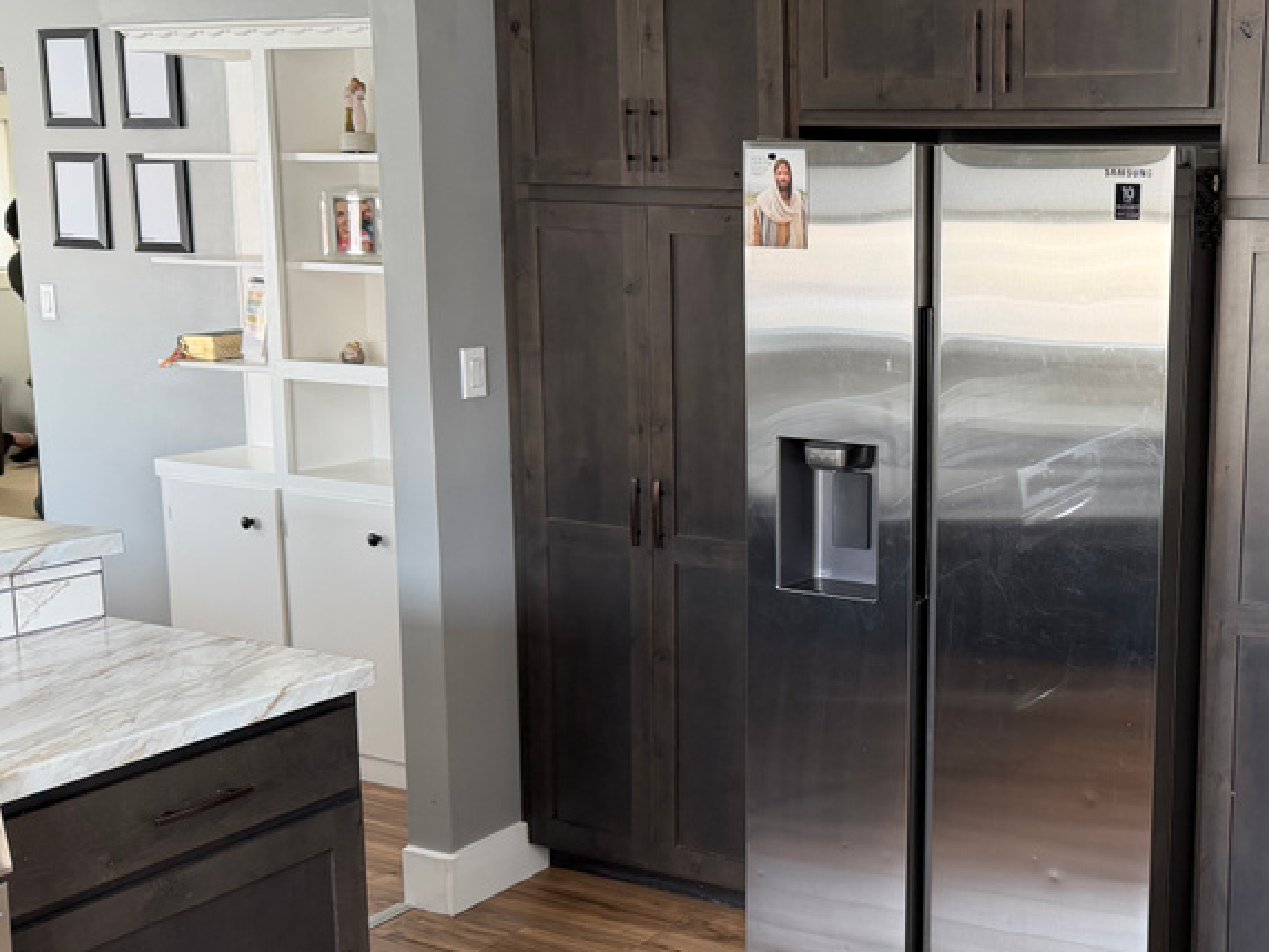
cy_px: 453
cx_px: 1085
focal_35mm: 43
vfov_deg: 33.6
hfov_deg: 41.2
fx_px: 1576
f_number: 1.78
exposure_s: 1/120
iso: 160
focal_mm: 6.76
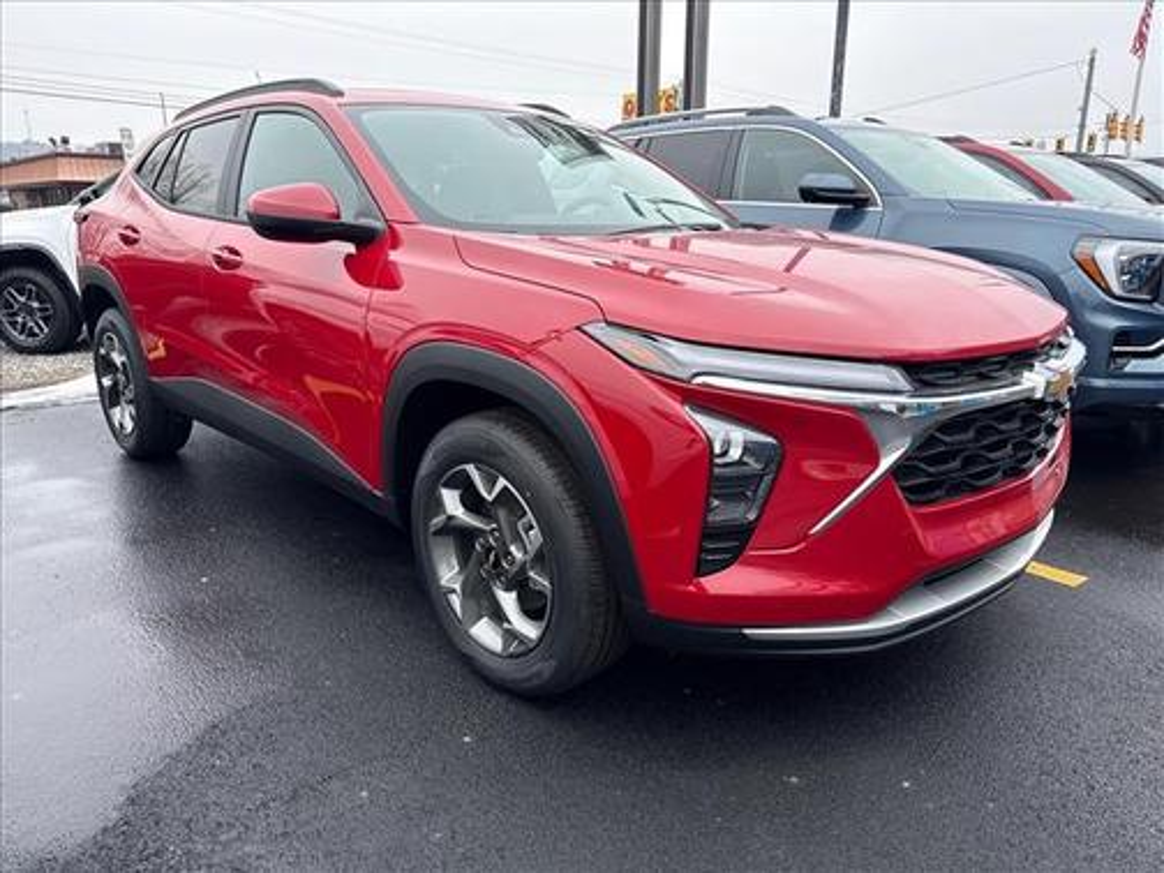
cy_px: 436
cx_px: 582
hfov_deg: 71.6
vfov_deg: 56.8
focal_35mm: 24
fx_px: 807
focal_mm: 6.76
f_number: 1.78
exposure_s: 1/1337
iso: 100
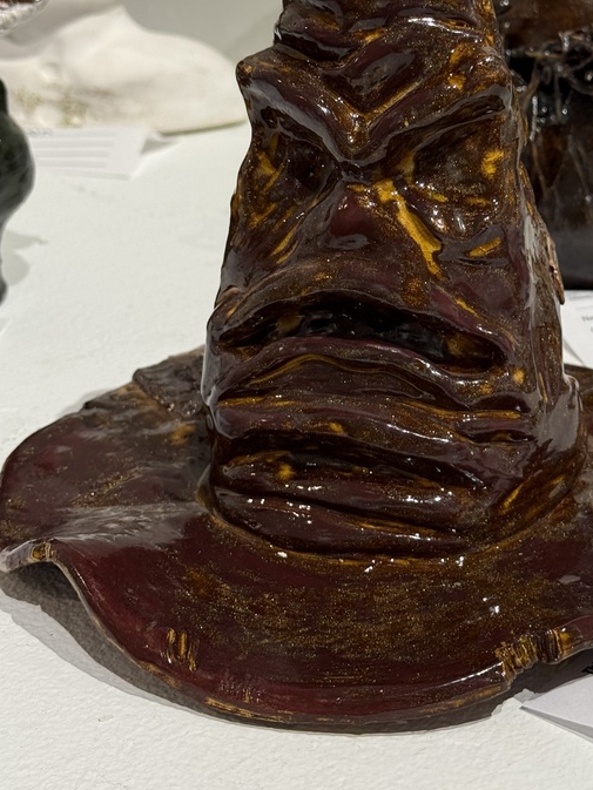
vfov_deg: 26.5
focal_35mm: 73
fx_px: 1667
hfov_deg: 20.1
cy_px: 248
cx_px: 397
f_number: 1.78
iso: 125
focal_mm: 6.76
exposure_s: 1/120
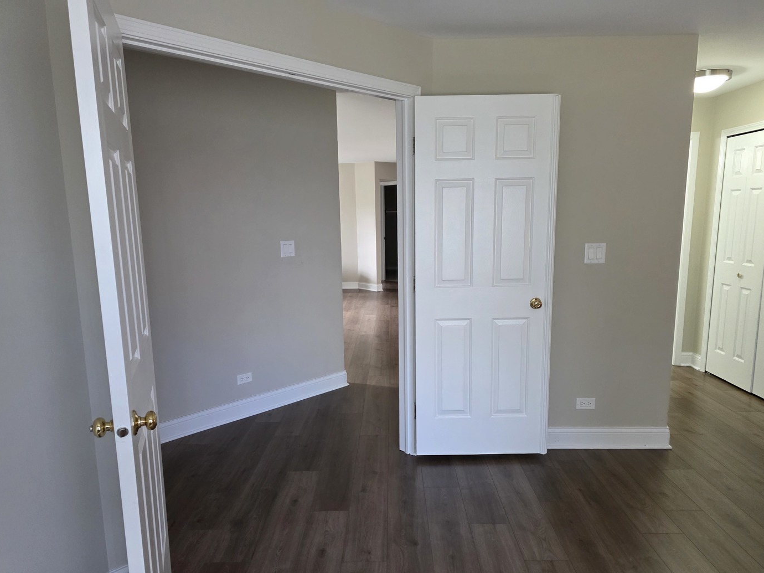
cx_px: 391
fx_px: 530
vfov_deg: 56.8
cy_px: 298
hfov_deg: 71.6
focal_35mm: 24
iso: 500
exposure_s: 1/120
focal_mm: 6.3
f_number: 1.7
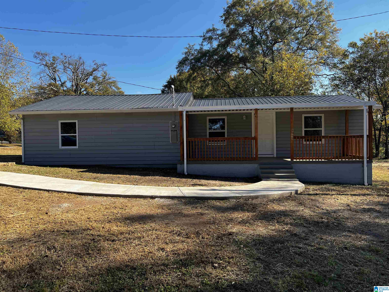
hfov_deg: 67.3
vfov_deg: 53.1
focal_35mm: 26
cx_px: 194
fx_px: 292
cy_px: 146
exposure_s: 1/1808
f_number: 1.5
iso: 50
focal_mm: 5.7
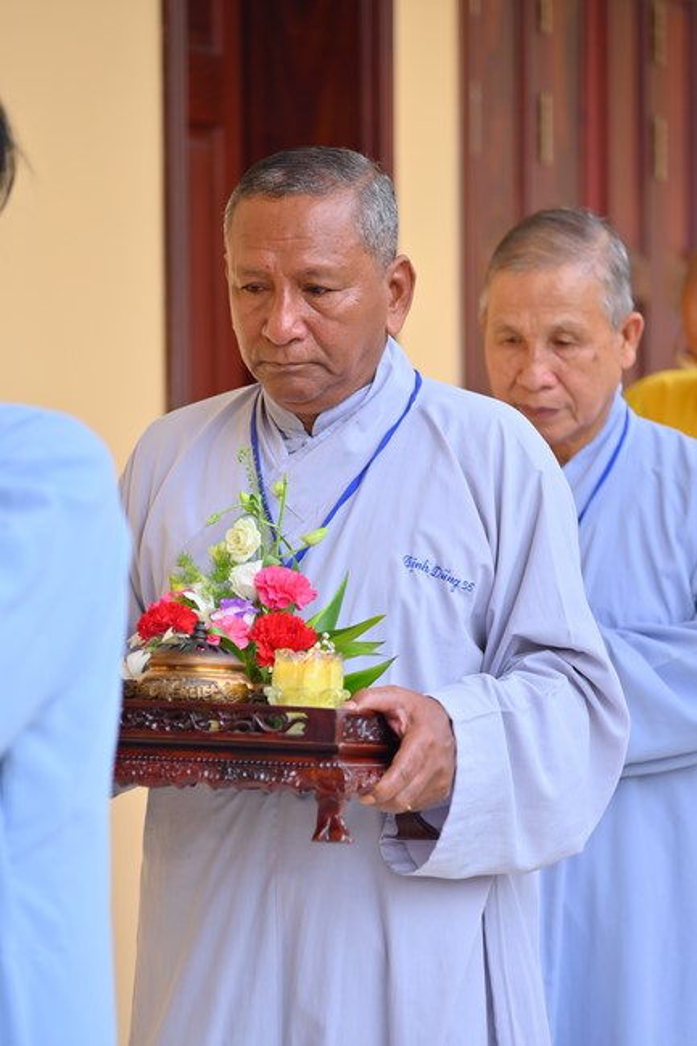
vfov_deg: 17.1
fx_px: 3487
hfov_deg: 11.4
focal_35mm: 120
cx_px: 348
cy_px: 523
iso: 160
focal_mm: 120
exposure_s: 1/100
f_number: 4
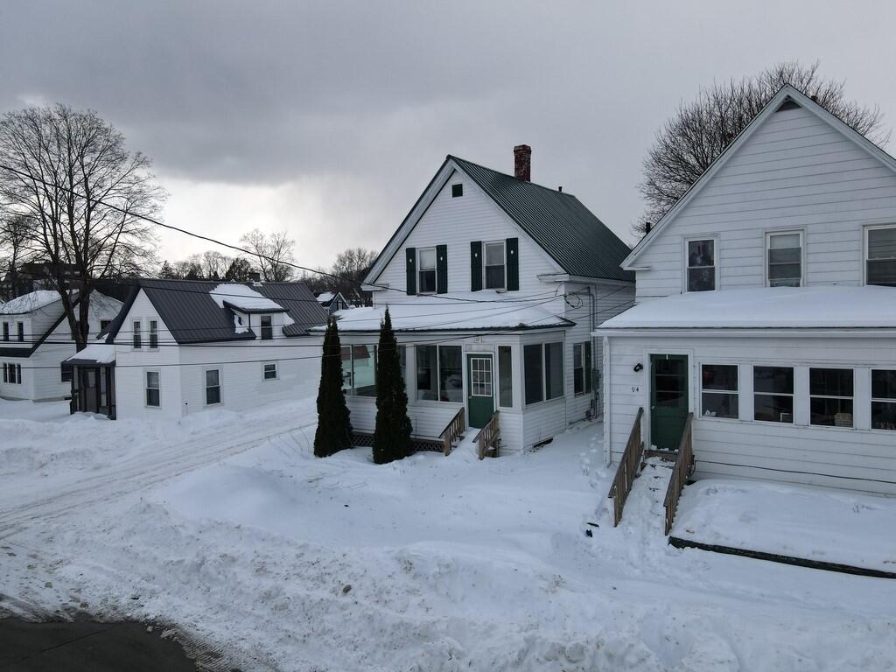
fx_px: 621
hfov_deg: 71.6
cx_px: 448
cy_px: 336
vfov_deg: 56.8
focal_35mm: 24
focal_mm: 4.5
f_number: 2.8
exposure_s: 1/640
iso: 100
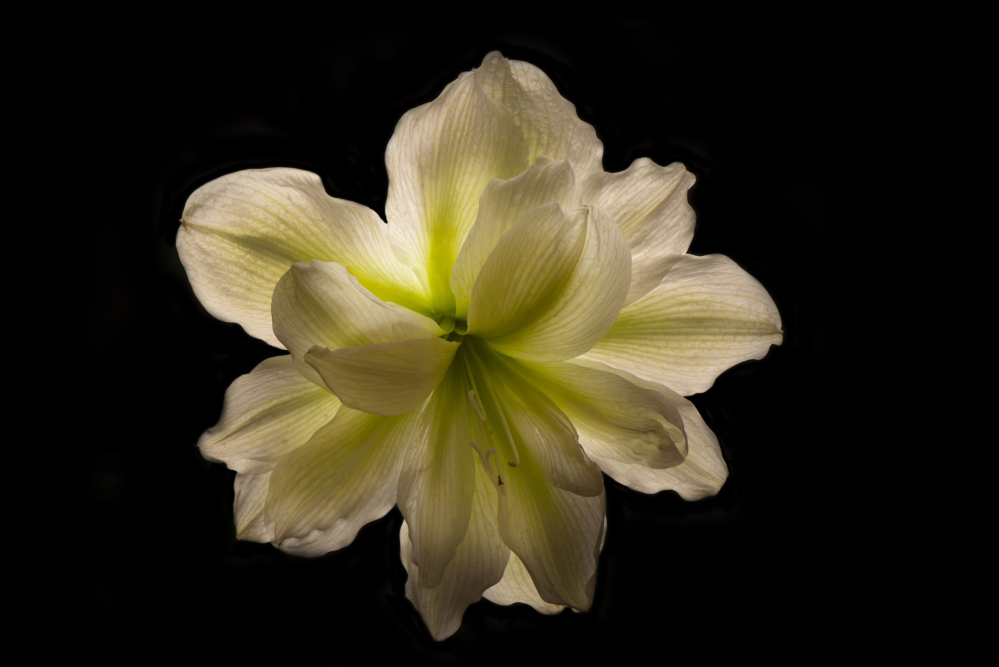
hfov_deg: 19.4
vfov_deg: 13.1
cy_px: 334
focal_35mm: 105
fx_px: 2915
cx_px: 500
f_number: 18
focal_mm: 105
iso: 50
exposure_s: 1/160
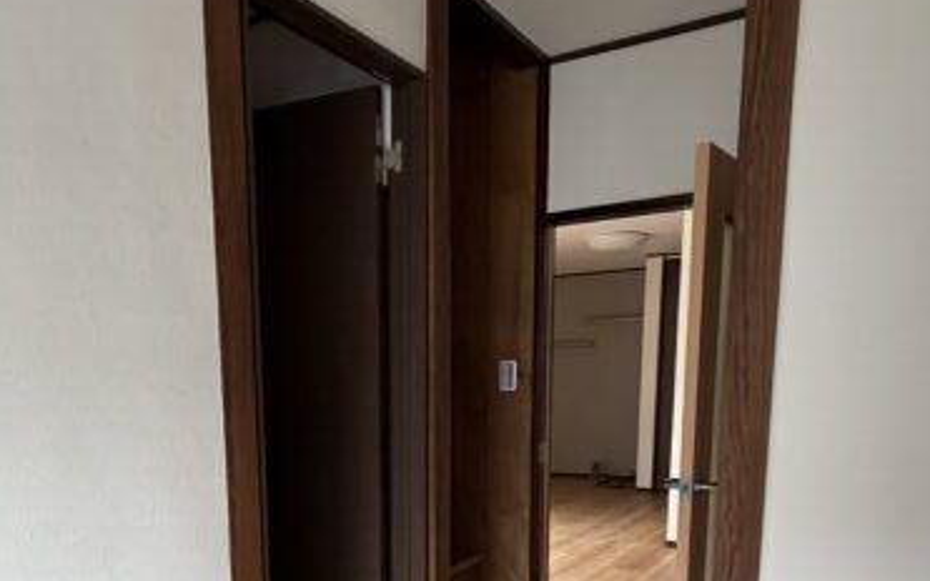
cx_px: 343
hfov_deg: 58.8
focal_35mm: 32
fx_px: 811
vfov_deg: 36.9
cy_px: 526
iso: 320
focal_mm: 2.22
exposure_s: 1/113
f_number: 2.2
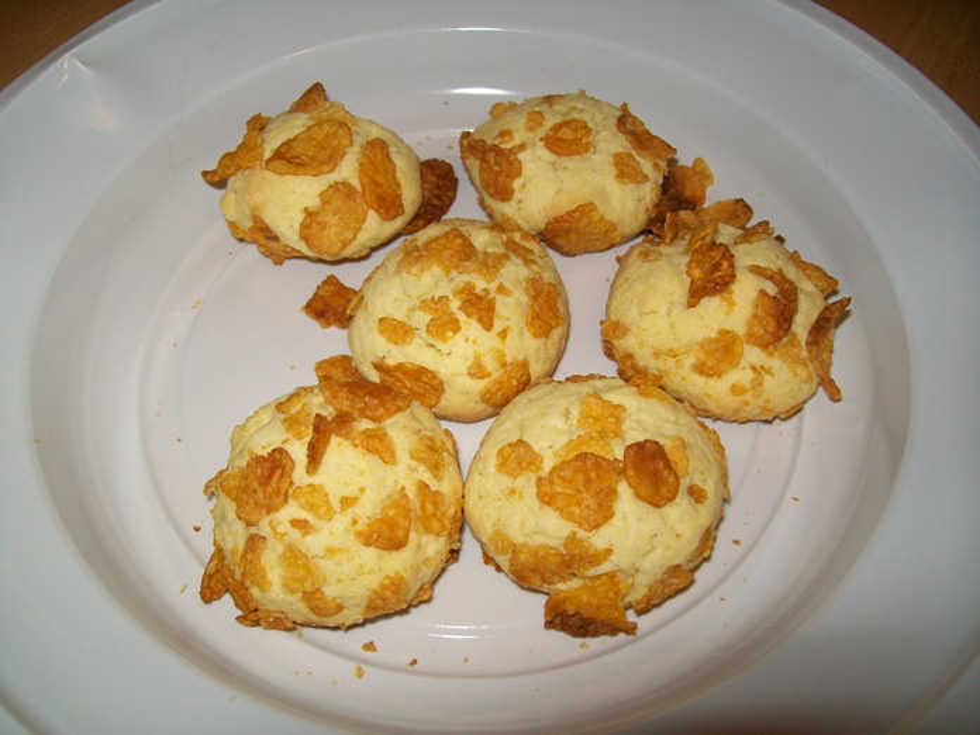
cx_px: 490
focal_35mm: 34
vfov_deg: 41.8
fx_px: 963
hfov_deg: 54.0
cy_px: 368
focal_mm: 6.1
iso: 64
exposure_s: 1/60
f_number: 2.7
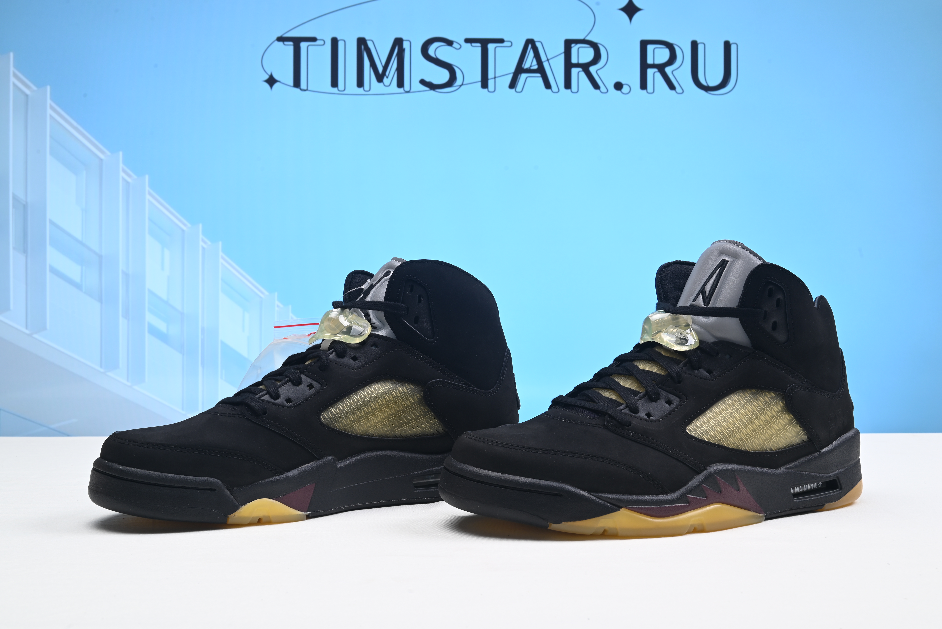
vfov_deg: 35.1
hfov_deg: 50.7
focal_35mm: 38
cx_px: 471
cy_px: 314
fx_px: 995
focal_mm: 38
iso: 100
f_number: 16
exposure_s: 1/2
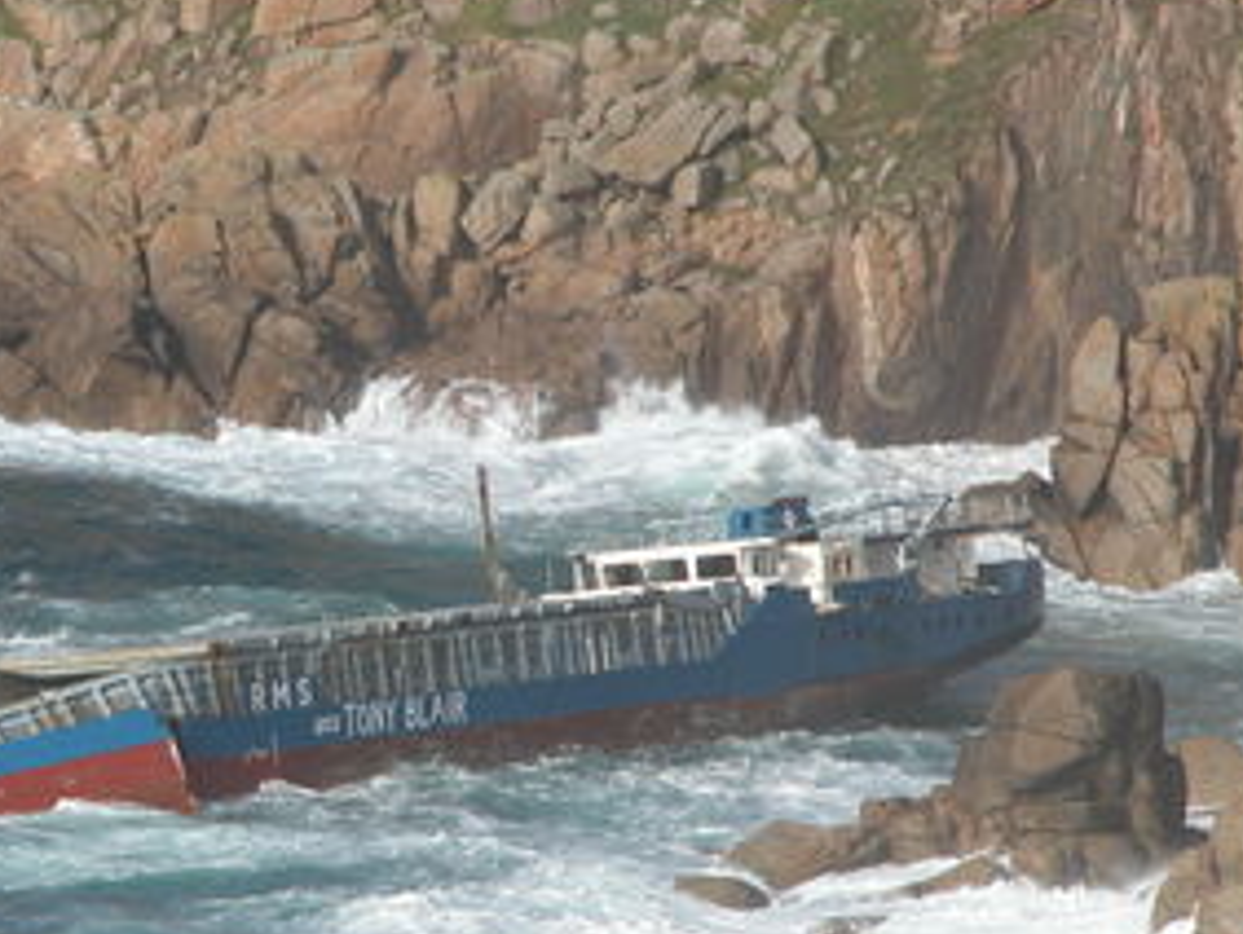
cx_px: 428
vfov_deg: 3.8
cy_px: 524
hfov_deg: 5.0
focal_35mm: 397
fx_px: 14268
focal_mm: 71.2
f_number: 6.6
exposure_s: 1/387
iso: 100
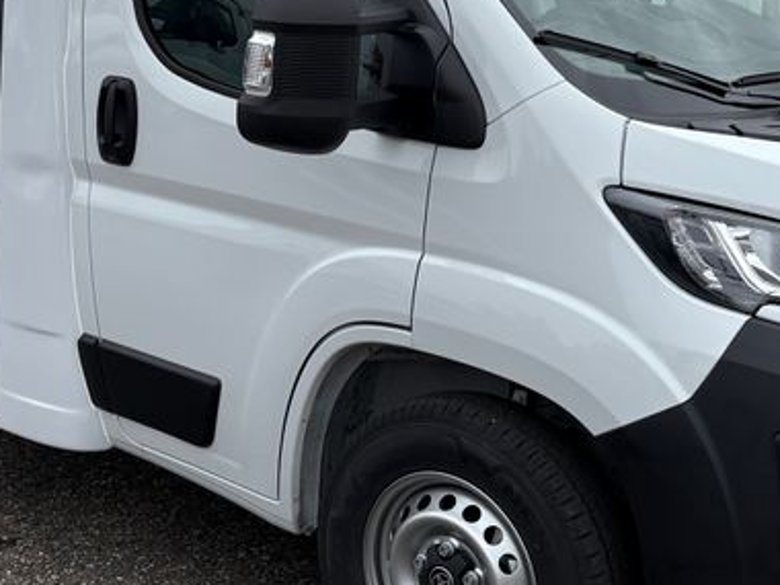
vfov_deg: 20.5
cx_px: 218
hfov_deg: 27.5
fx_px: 1577
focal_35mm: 70
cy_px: 35
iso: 50
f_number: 1.6
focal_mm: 5.96
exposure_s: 1/3125
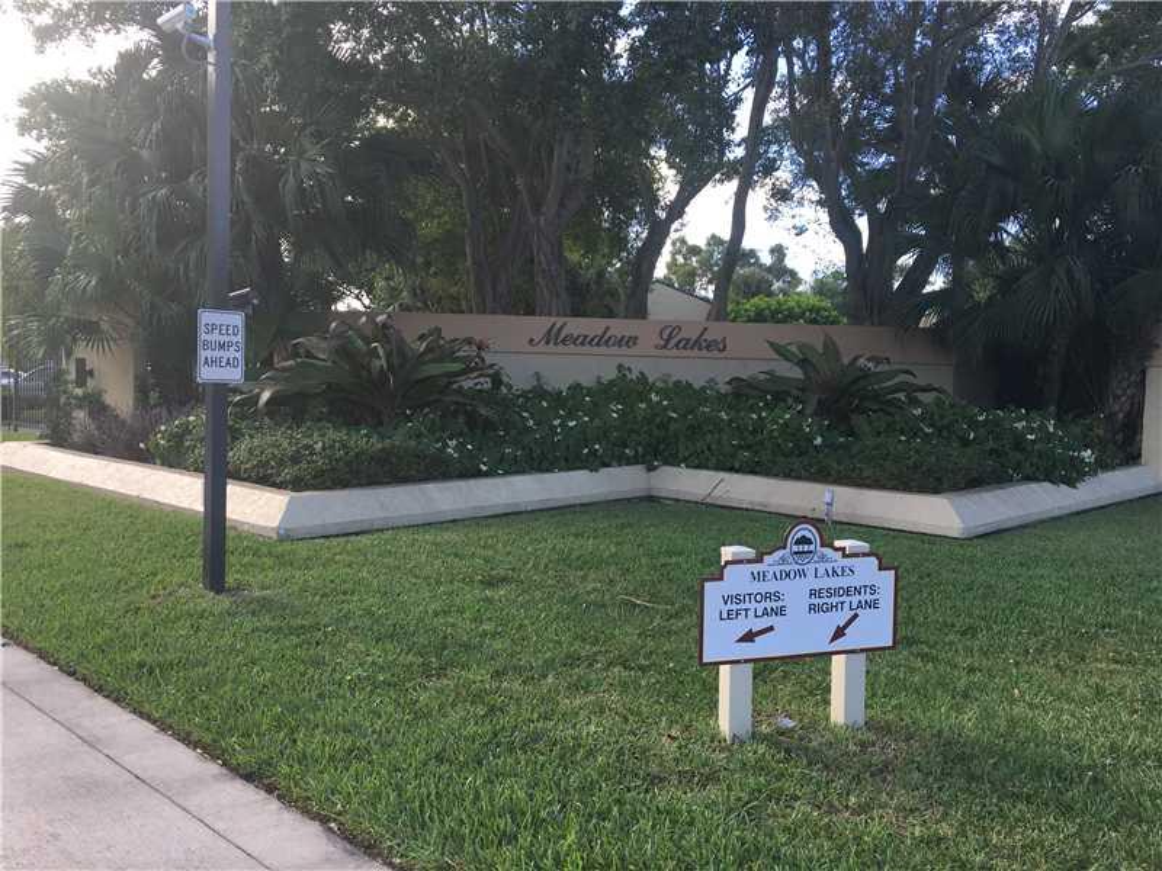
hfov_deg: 61.7
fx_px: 973
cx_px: 581
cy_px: 436
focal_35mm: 29
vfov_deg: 48.2
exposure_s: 1/323
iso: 25
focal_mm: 4.15
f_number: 2.2
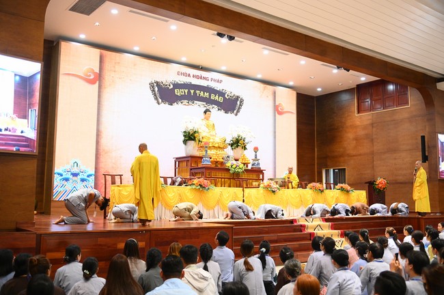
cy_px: 148
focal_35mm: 35
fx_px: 431
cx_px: 222
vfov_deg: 37.8
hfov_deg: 54.5
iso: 6400
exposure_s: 1/160
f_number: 4
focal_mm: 35
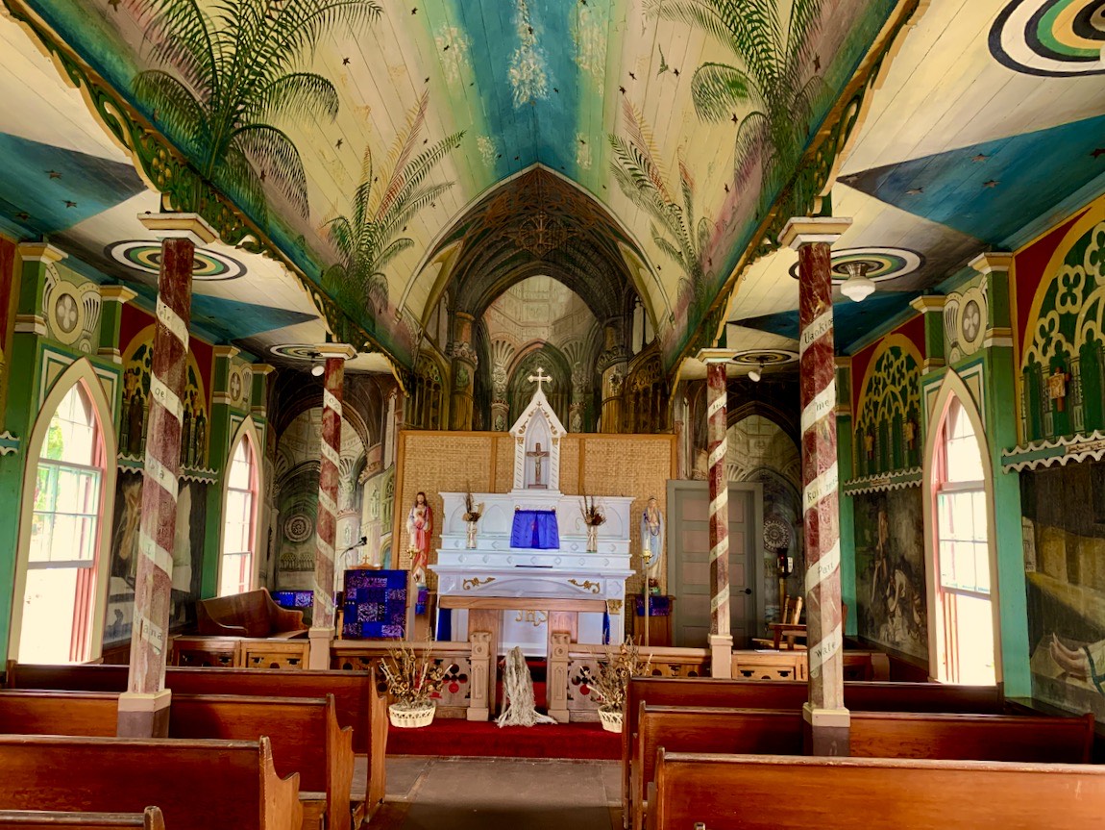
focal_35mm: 26
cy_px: 415
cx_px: 552
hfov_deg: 67.3
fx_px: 830
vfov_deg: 53.1
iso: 125
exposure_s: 1/60
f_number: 1.8
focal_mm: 4.25
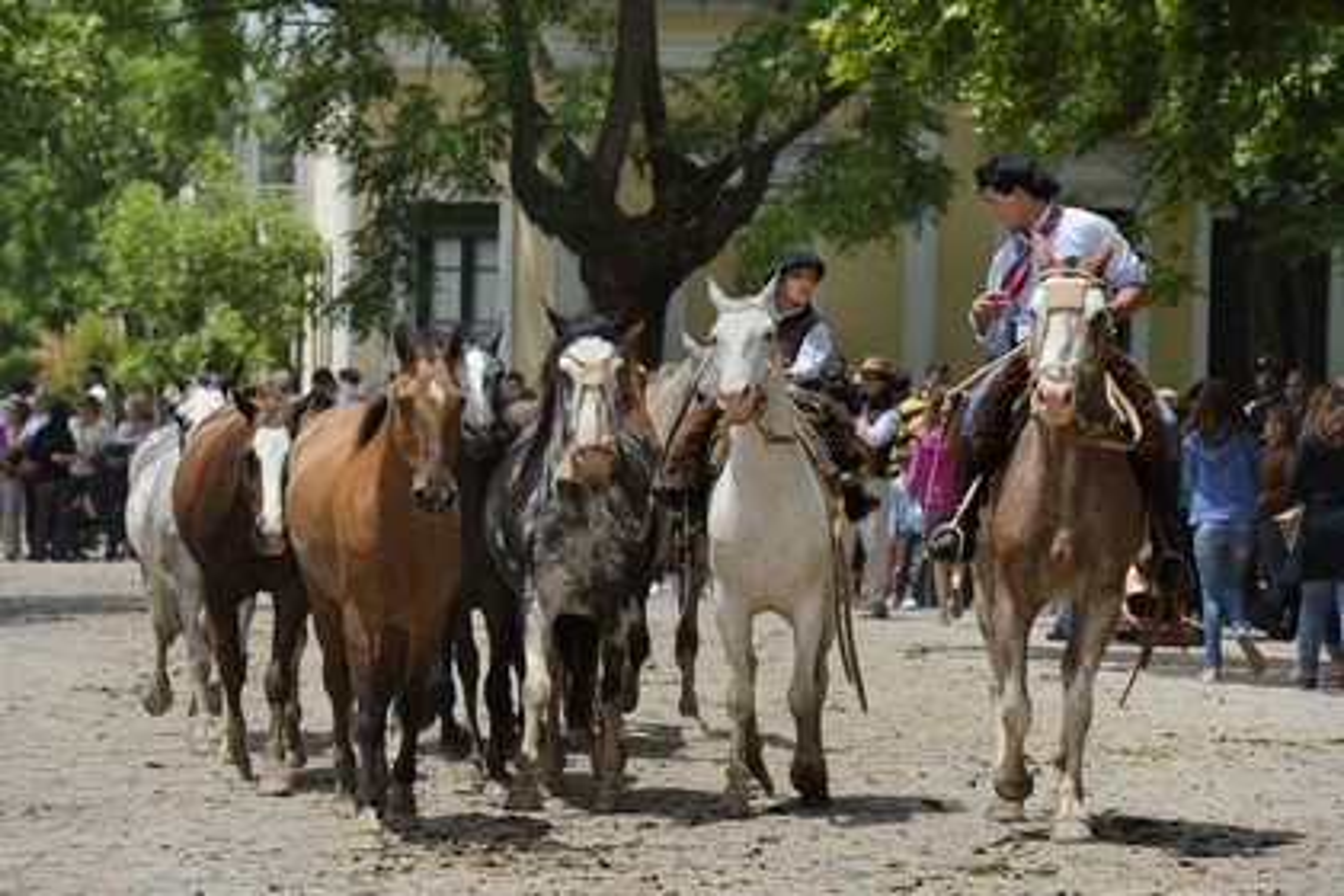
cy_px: 448
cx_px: 672
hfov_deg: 10.3
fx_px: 7466
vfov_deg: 6.9
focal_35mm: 200
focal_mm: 200
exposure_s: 1/640
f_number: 9
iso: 400
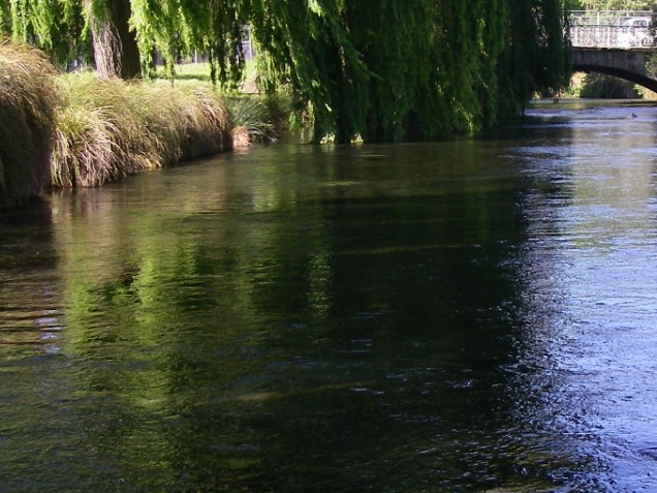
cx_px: 505
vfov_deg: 17.2
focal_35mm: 86
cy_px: 297
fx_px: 1632
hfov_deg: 22.5
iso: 64
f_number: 3.3
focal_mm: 6.3
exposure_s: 1/200
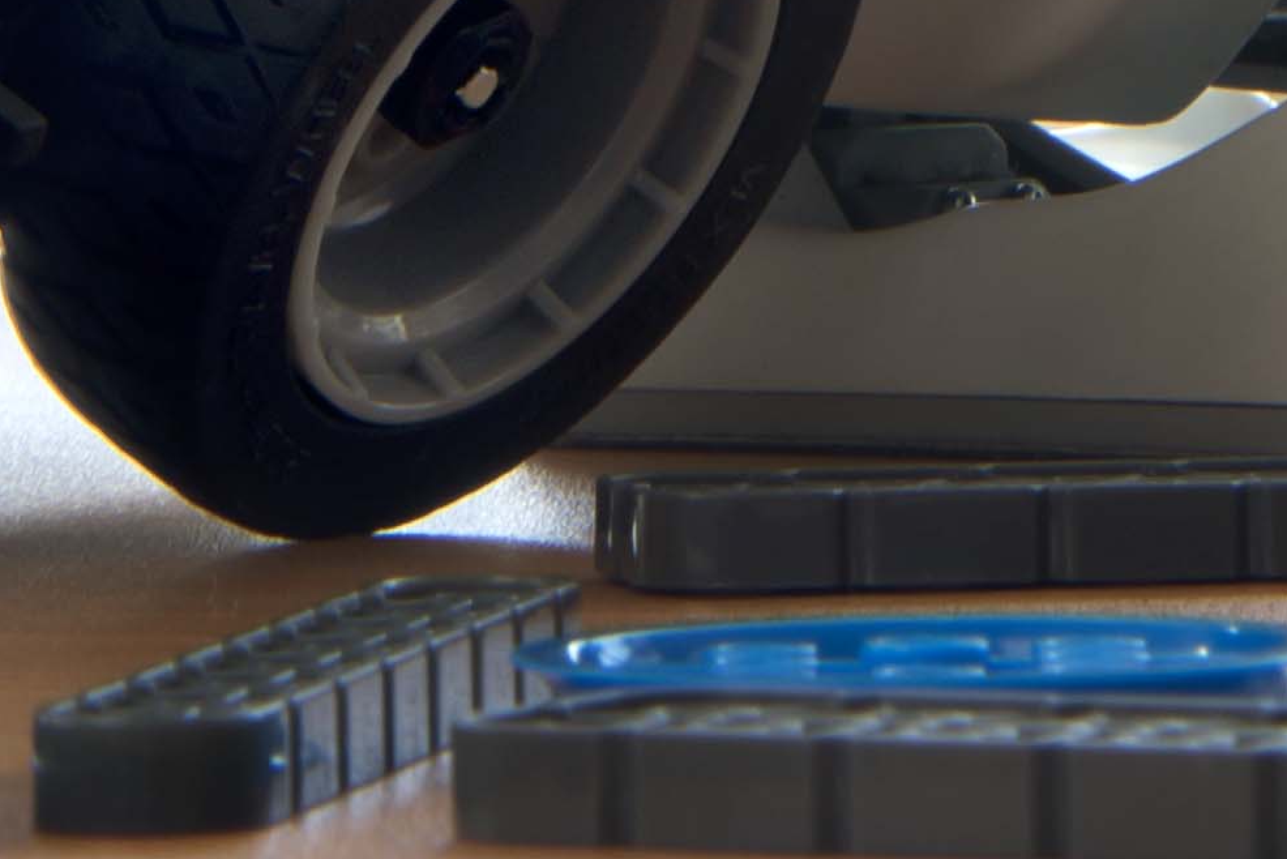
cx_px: 895
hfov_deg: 4.6
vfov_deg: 3.0
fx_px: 16020
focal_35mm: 448
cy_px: -2137
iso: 100
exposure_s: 1
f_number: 18
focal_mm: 60
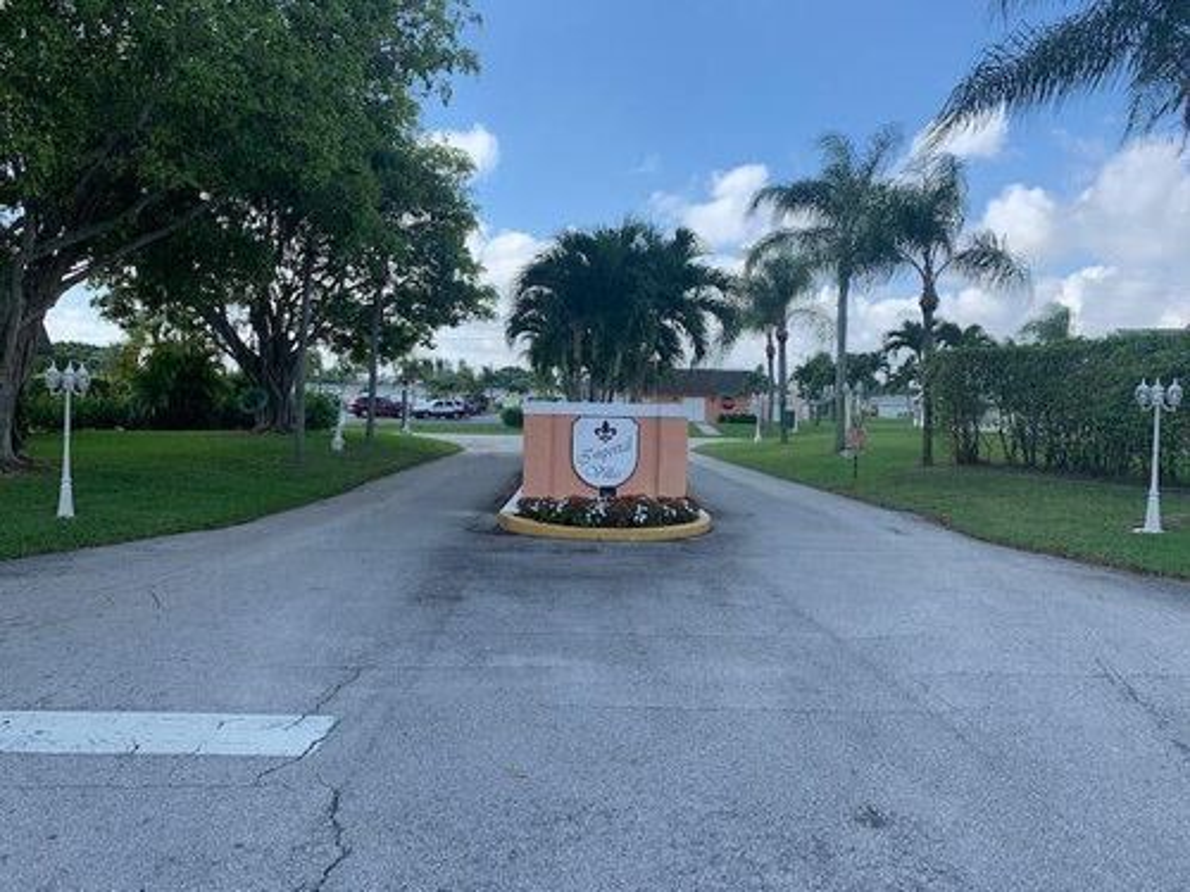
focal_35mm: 26
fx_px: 894
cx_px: 595
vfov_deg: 53.1
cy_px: 446
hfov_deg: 67.3
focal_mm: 4.25
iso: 25
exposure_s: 1/1368
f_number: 1.8
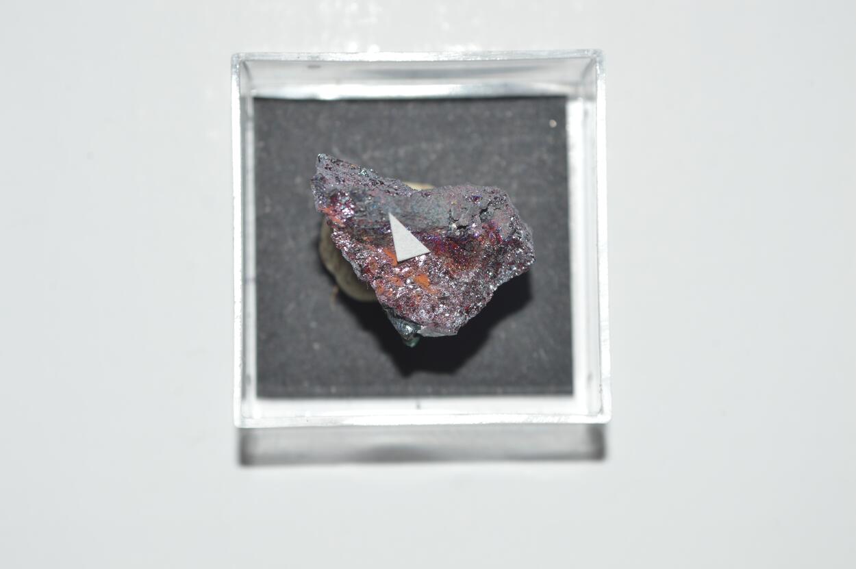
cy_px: 284
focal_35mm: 82
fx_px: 1960
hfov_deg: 24.6
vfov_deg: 16.5
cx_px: 428
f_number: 8
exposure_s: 1/60
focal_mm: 55
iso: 100
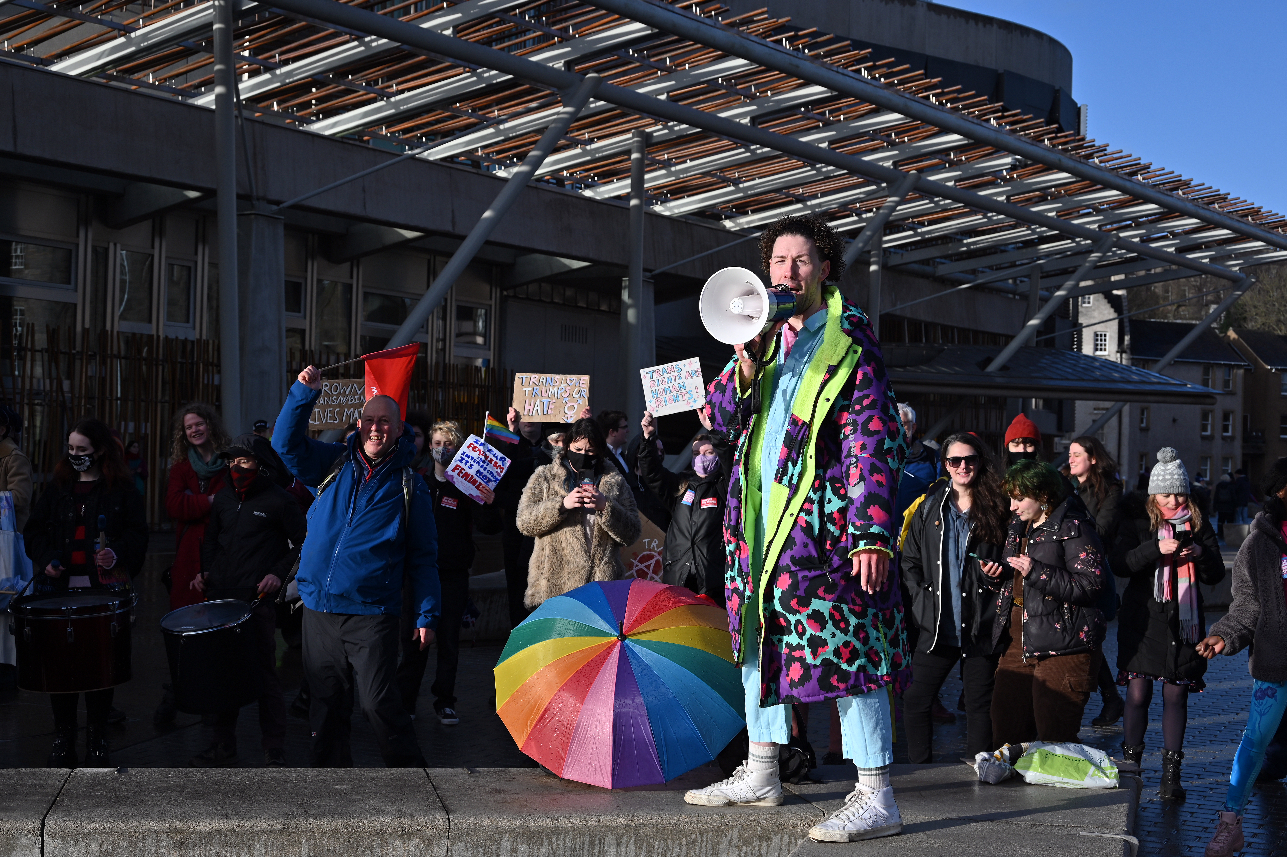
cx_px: 644
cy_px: 428
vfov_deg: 27.0
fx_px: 1786
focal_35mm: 50
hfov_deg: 39.6
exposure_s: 1/400
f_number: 8
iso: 100
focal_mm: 50
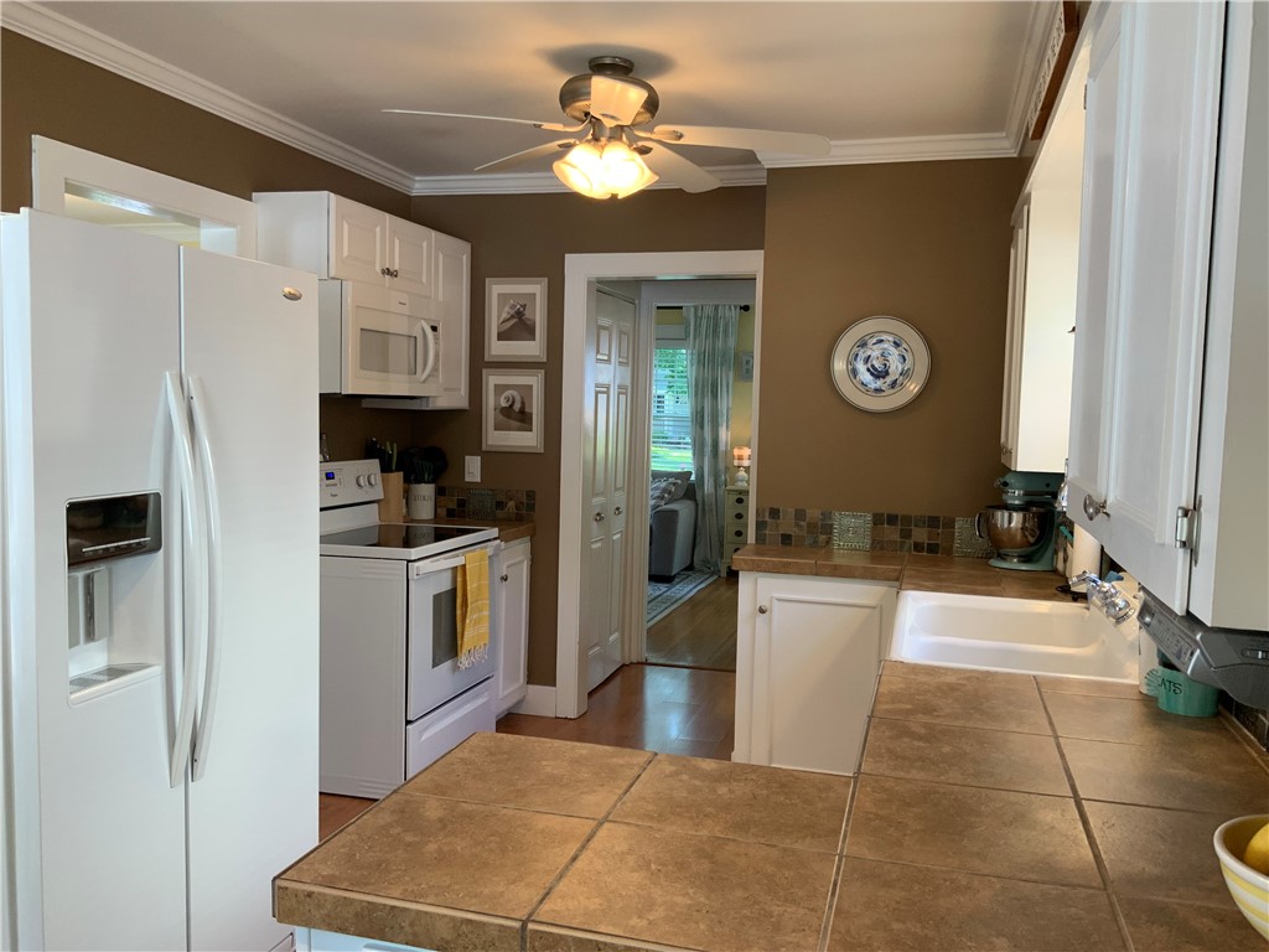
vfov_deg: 48.2
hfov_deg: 61.7
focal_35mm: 29
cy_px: 476
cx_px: 634
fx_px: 1063
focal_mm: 3
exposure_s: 1/60
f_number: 1.8
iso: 50
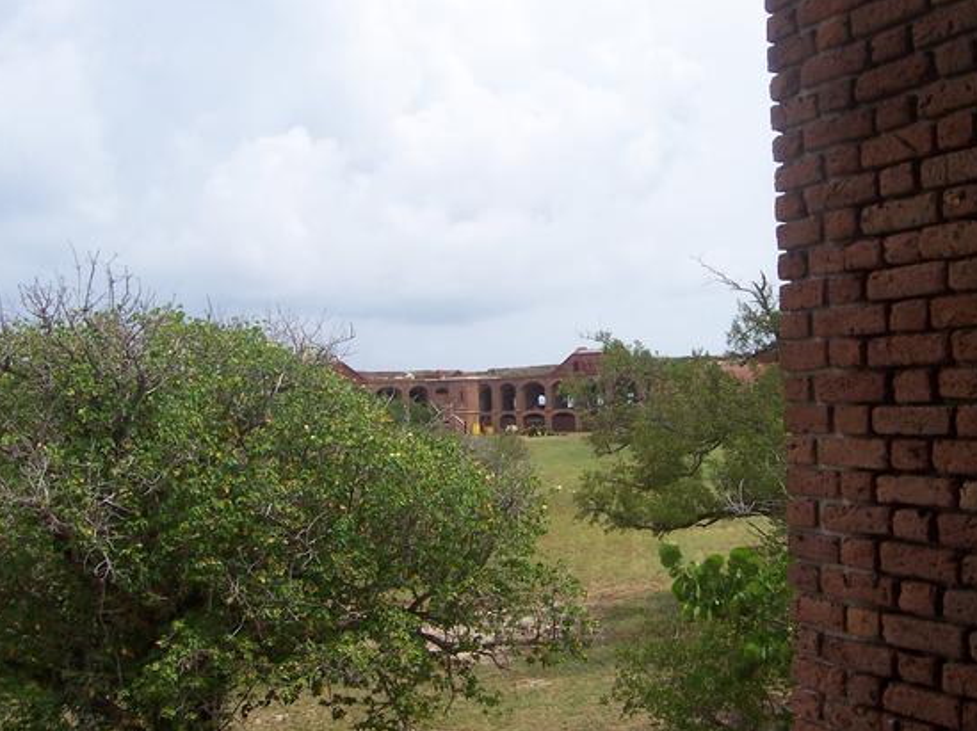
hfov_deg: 44.7
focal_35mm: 42
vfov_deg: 34.2
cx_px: 559
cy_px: 308
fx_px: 1185
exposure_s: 1/500
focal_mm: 6
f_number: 4.8
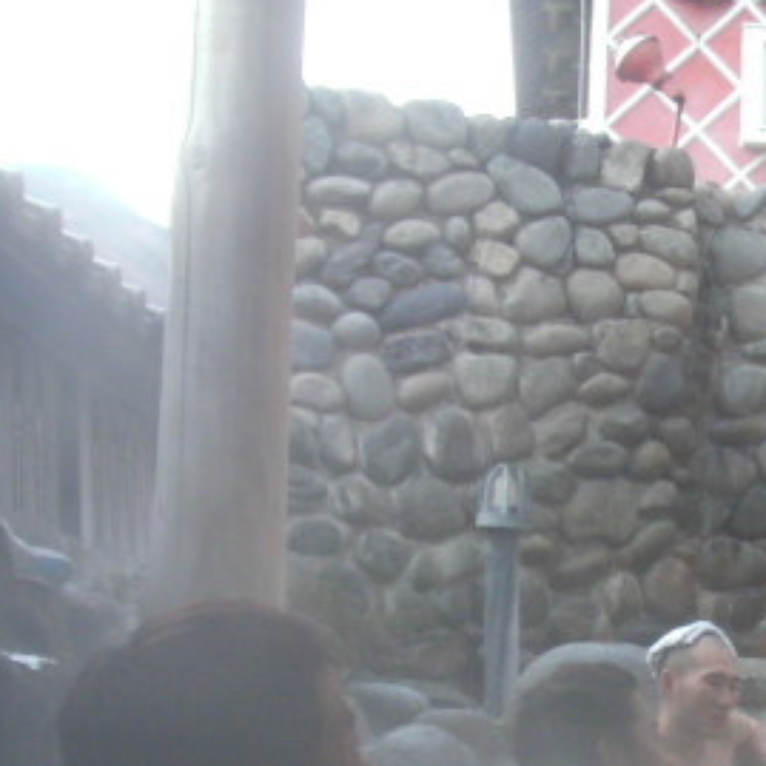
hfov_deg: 21.0
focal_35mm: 80
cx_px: 760
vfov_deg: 21.3
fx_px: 2003
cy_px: 649
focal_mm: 6.3
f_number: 3.5
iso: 166
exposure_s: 1/30
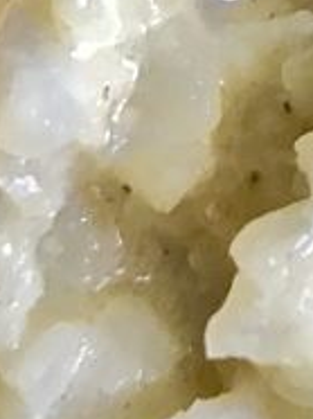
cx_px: 709
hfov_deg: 8.5
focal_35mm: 161
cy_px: -339
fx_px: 1946
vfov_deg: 11.4
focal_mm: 3.99
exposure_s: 1/30
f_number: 1.8
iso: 40
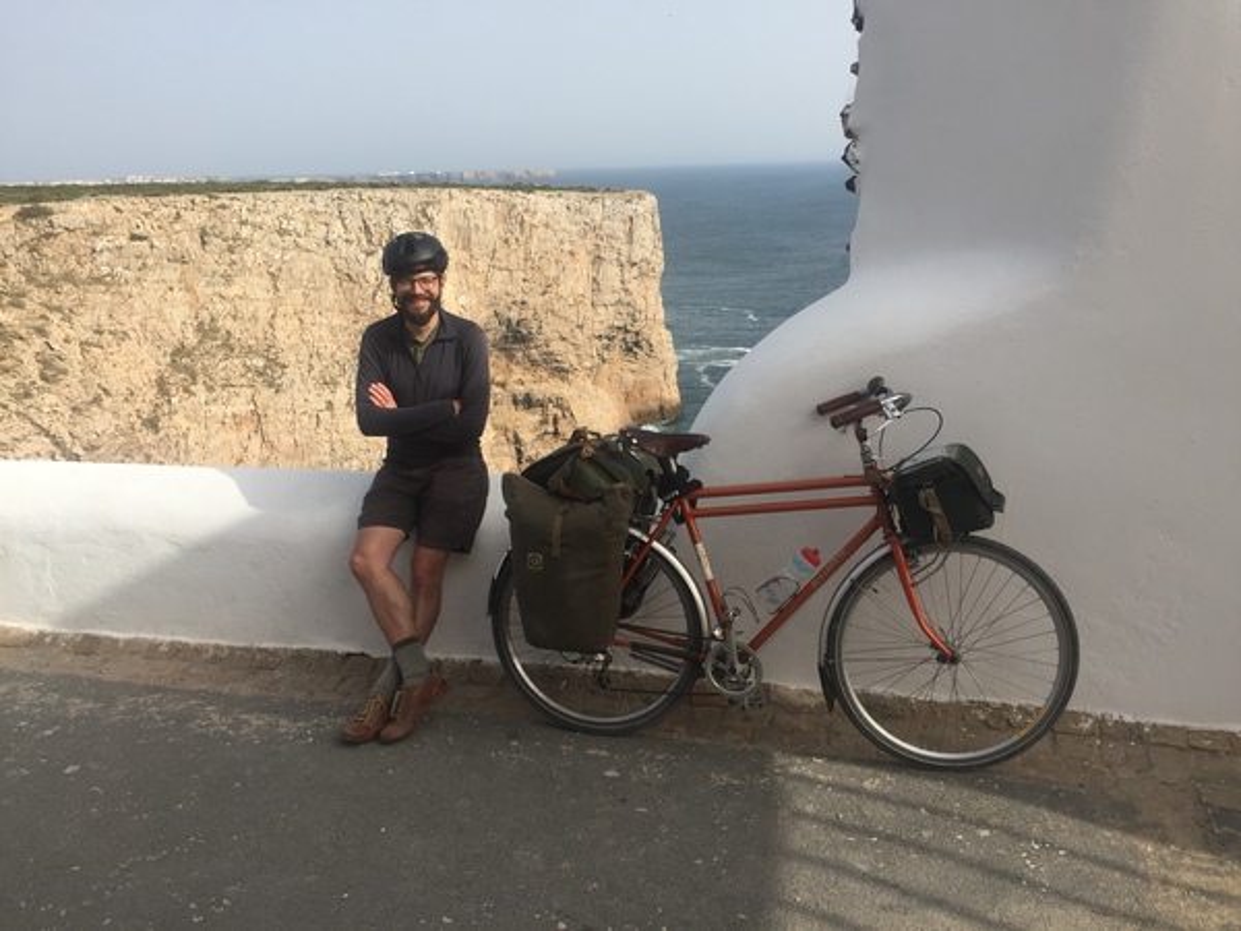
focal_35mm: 29
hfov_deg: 61.7
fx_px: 1040
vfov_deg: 48.2
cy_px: 466
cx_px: 620
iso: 32
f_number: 2.2
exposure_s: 1/1647
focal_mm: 4.15
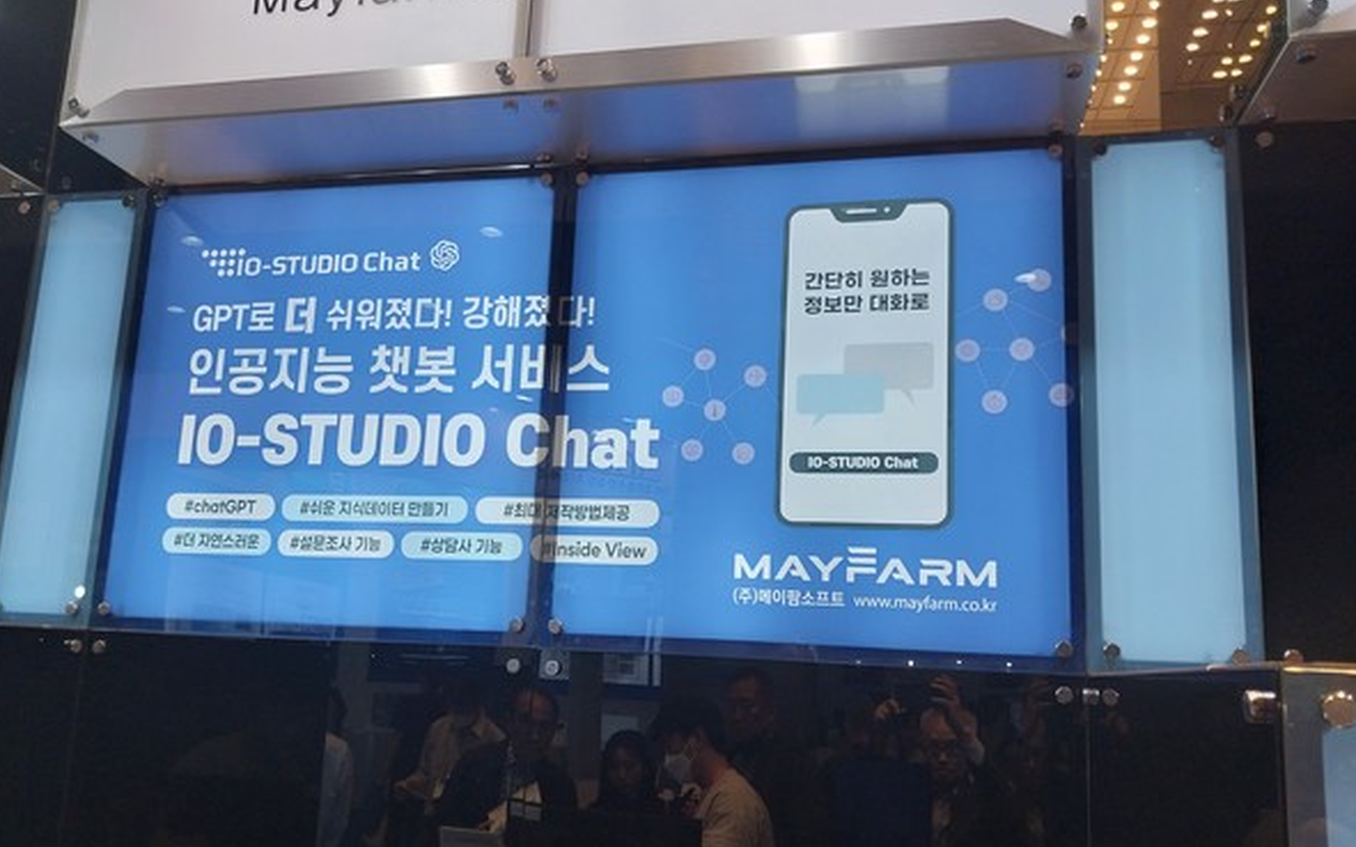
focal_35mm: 28
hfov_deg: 66.5
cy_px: 505
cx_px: 672
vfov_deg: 44.3
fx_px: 1034
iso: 25
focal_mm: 4
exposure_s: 1/60
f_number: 1.8
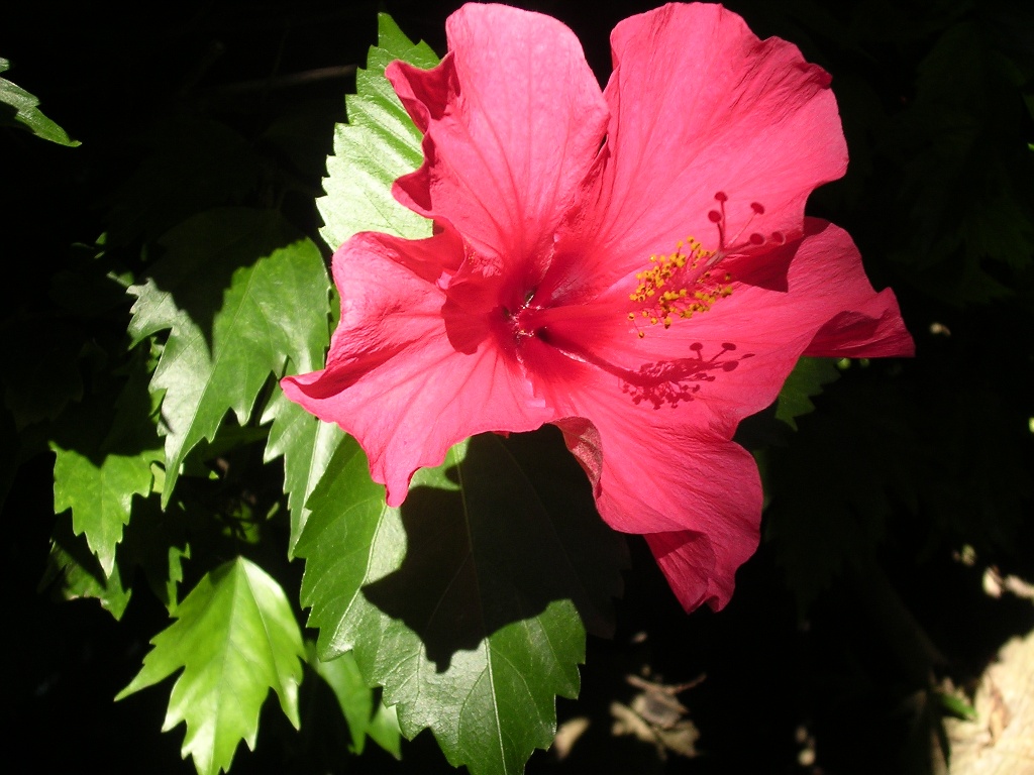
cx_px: 517
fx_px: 1882
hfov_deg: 30.7
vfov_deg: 23.3
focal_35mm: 63
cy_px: 388
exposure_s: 1/196
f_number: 3.5
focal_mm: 9.6
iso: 100
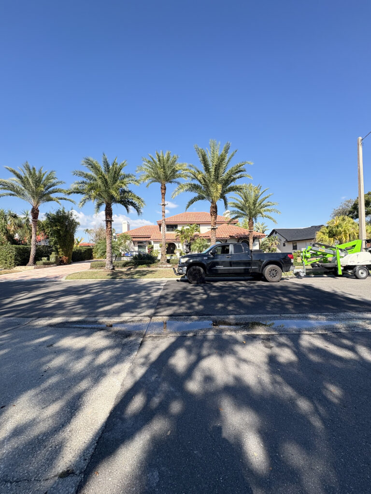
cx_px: 186
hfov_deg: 85.7
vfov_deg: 102.1
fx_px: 200
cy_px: 247
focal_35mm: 14
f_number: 2.2
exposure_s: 1/796
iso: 50
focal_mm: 2.22
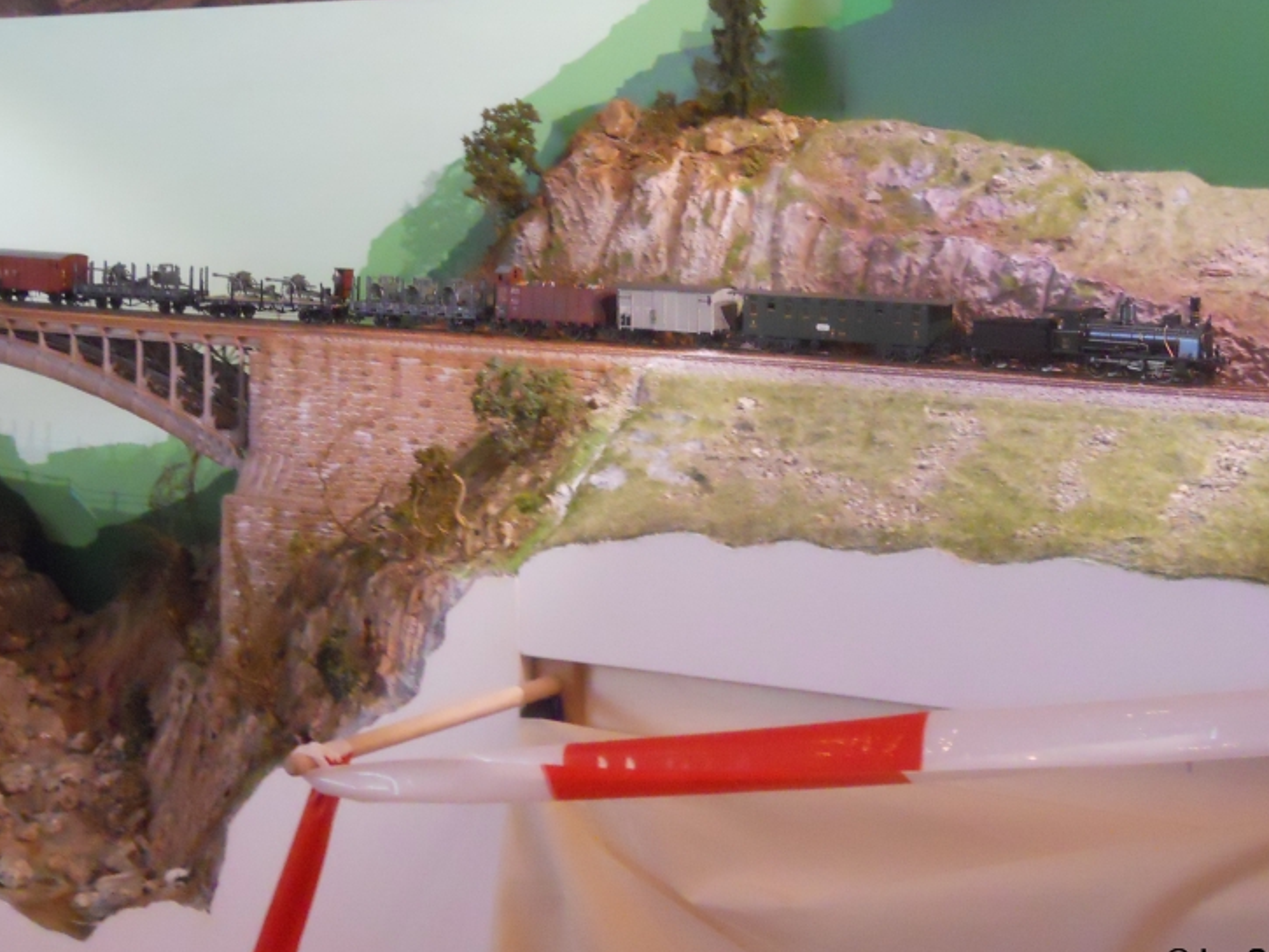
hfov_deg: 29.8
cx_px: 543
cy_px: 312
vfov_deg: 22.5
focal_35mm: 65
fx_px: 2383
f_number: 3.4
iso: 800
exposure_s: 1/20
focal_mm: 8.3
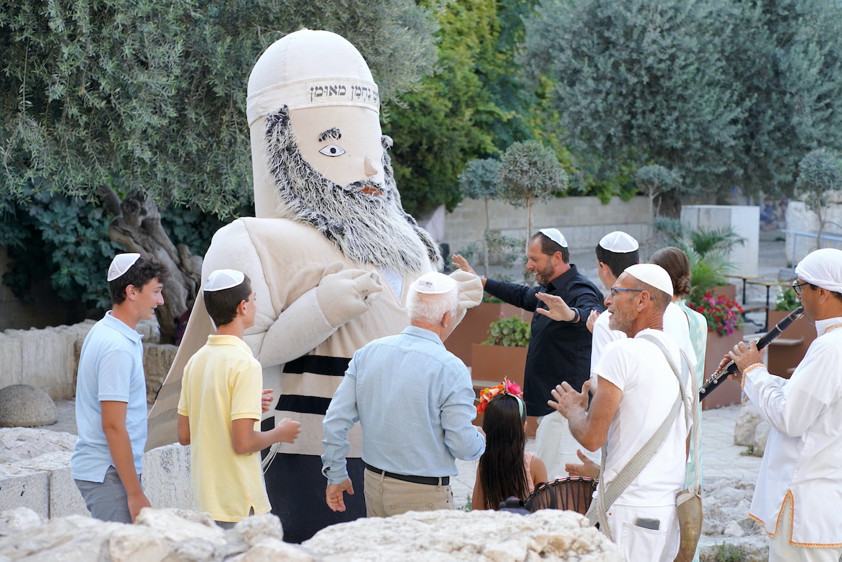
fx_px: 1988
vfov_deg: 16.1
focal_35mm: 85
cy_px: 281
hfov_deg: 23.9
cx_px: 421
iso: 800
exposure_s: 1/400
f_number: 5.6
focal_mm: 85
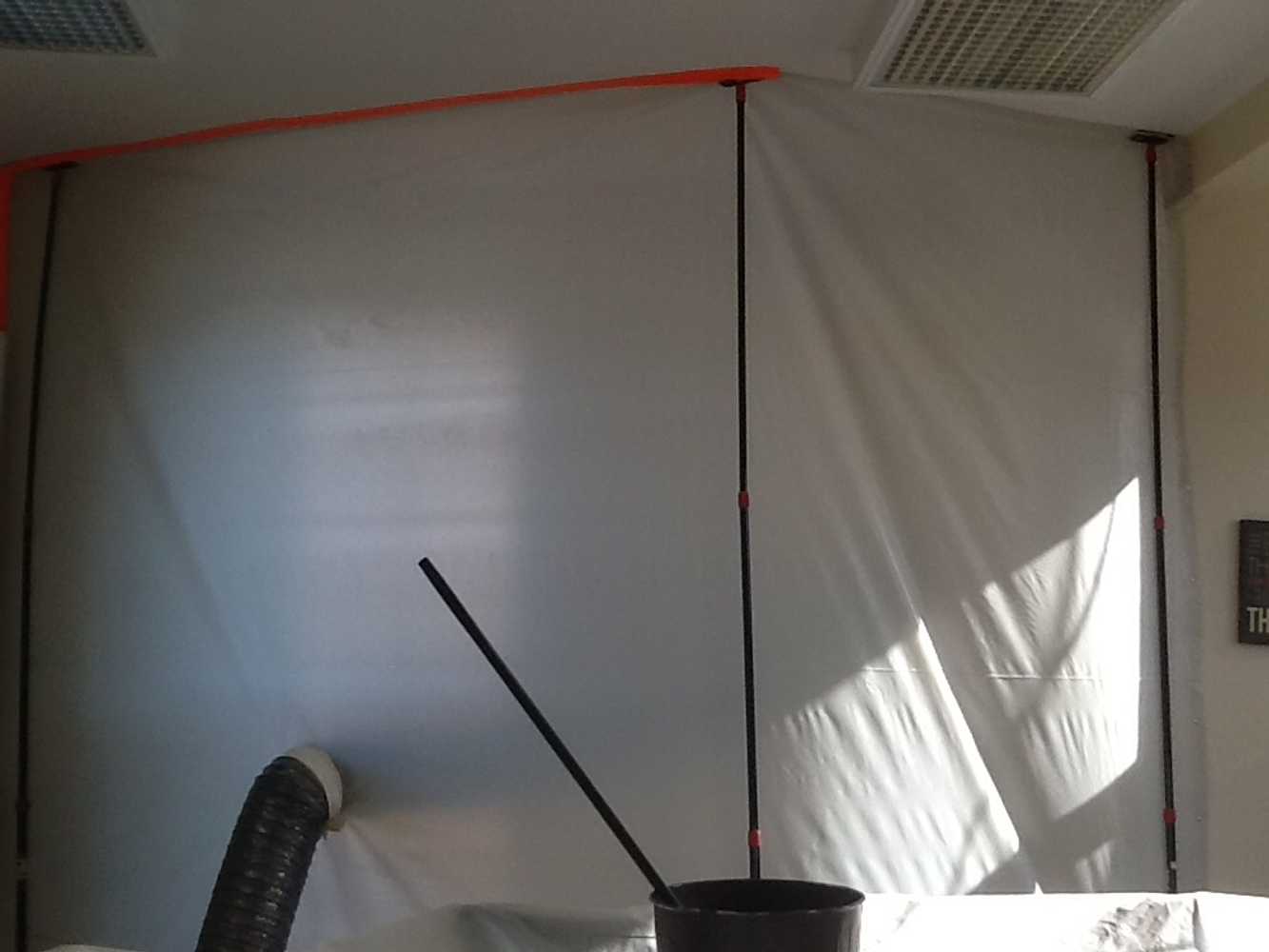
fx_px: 1613
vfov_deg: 32.9
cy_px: 476
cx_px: 634
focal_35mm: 44
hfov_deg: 42.9
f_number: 2.4
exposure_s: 1/143
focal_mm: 2.03
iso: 40
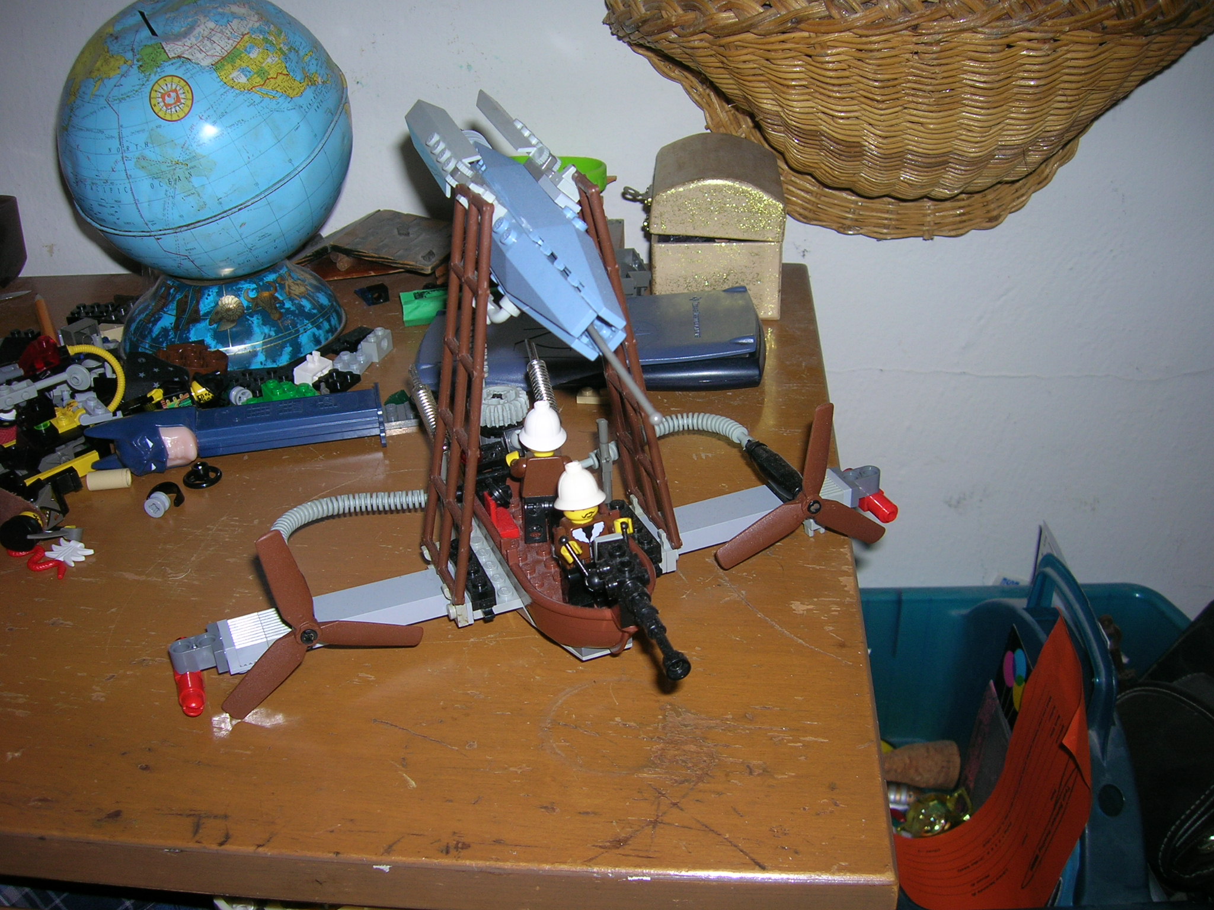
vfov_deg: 41.8
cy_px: 455
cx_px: 607
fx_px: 1192
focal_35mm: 34
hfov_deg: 54.0
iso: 50
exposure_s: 1/60.1
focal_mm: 5.7
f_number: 2.9
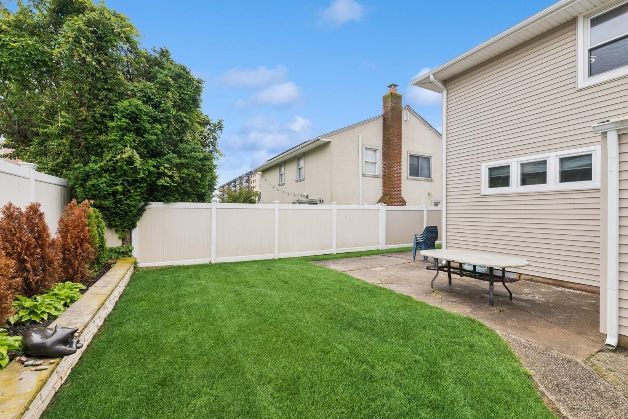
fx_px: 262
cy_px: 210
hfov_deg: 100.4
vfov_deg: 77.3
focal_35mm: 15
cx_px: 314
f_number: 14
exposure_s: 1/125
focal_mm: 15
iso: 640
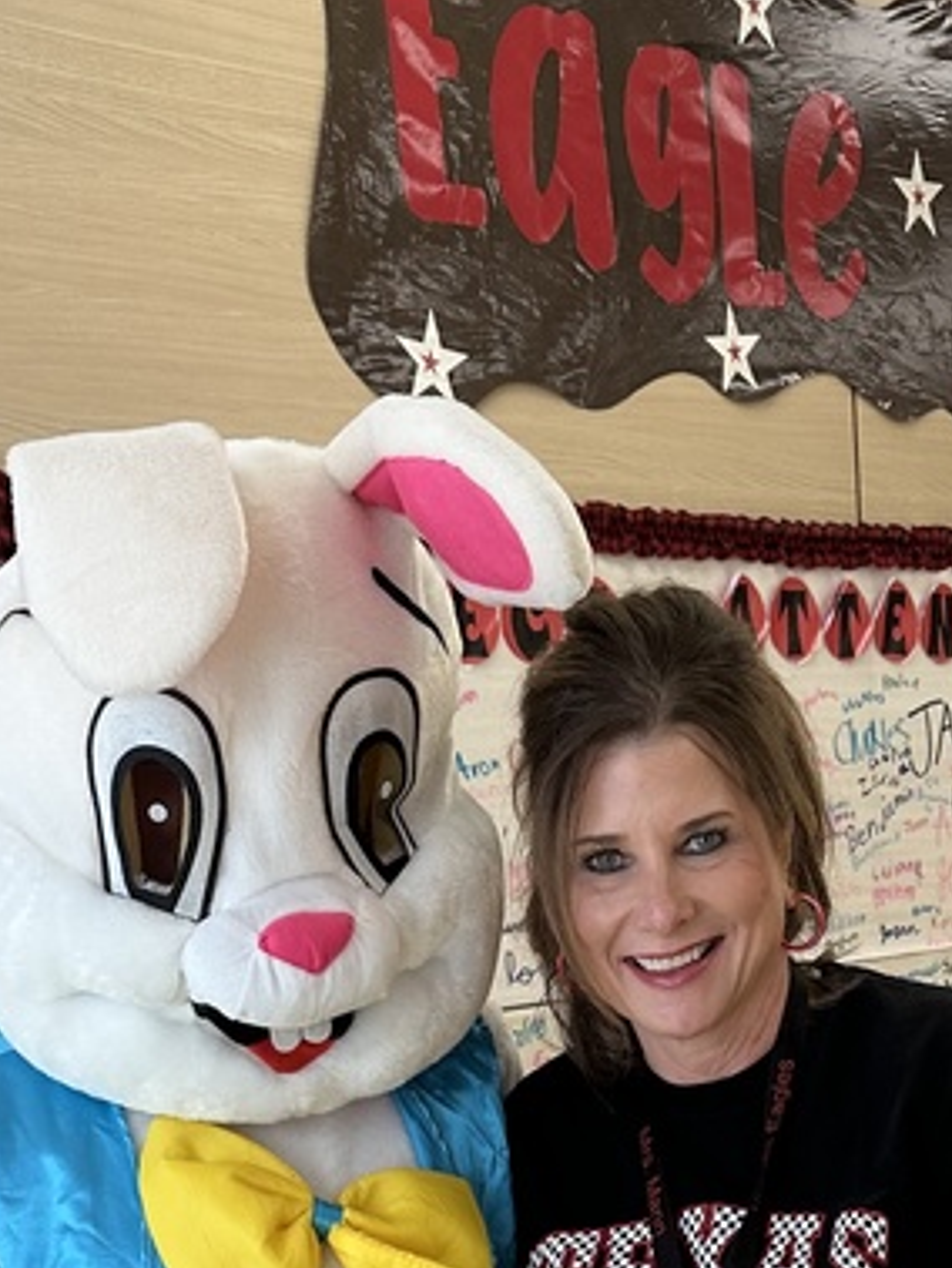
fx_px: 2381
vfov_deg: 25.6
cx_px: 617
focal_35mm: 65
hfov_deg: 22.5
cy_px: 1650
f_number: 1.78
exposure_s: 1/120
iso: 100
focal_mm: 6.86
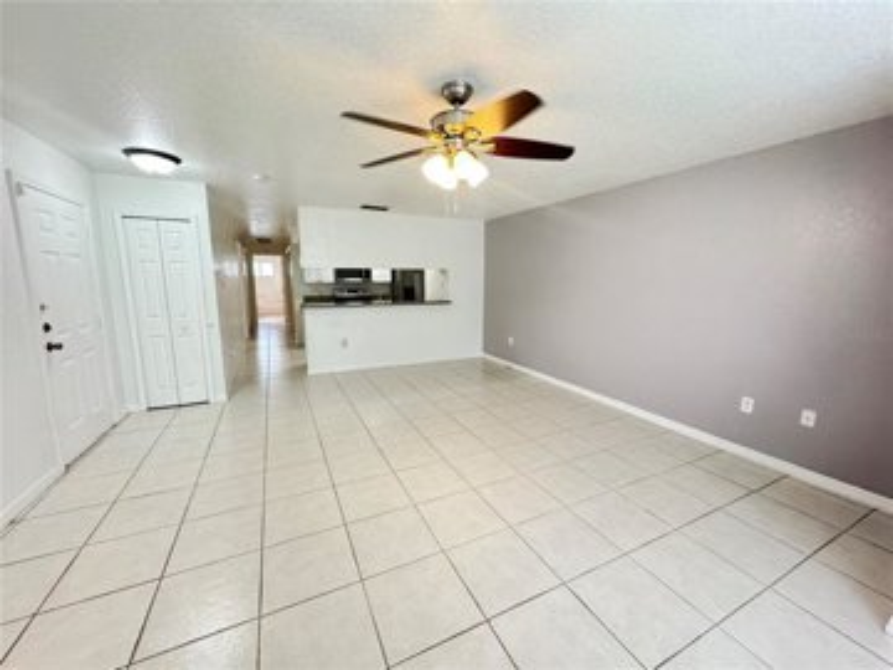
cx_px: 446
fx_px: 361
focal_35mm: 14
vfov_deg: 85.7
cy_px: 335
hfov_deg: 102.1
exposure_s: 1/60
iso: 400
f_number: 2.2
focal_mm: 2.22
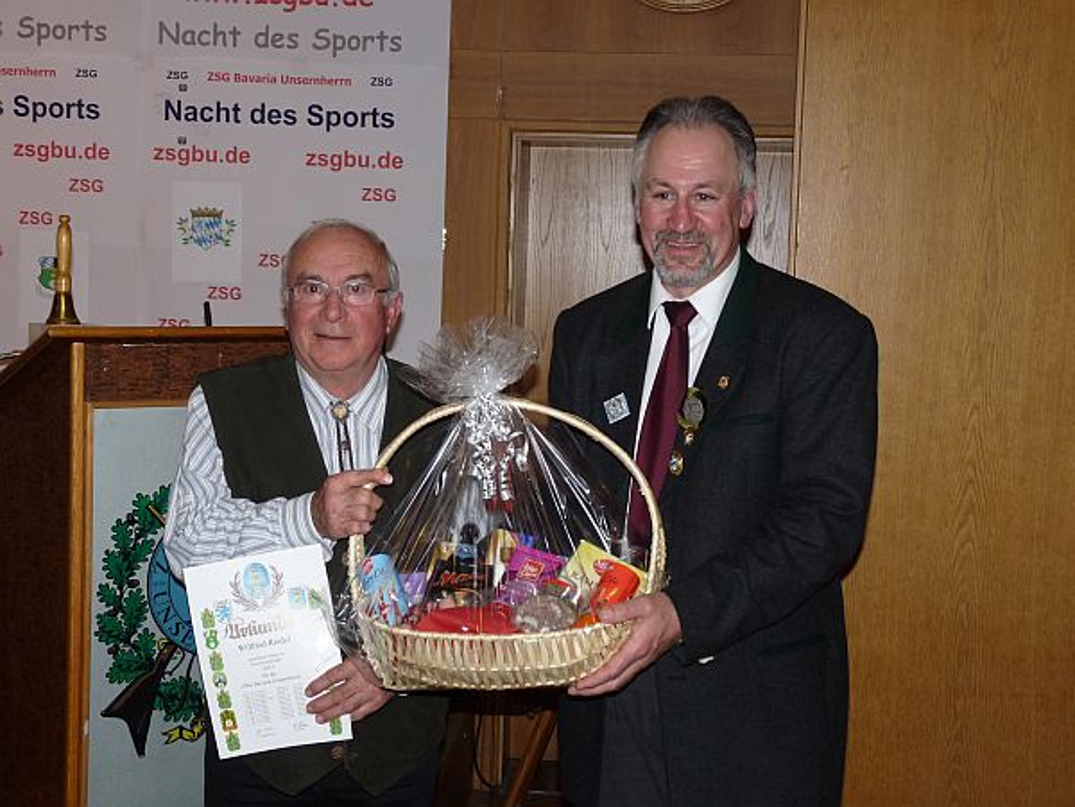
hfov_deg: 34.9
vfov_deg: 26.6
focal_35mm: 55
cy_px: 404
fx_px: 1708
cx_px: 538
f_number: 3.2
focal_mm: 9.8
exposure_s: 1/30
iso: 160
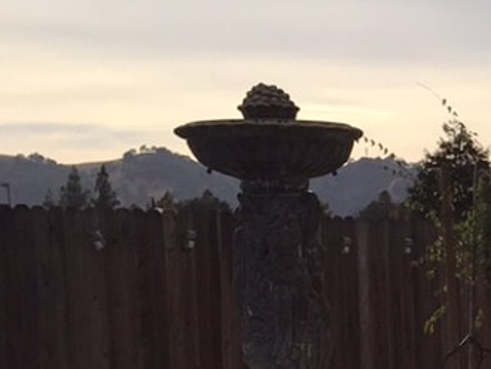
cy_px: 478
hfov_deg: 15.0
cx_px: 840
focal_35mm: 117
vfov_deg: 12.3
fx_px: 1661
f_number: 2.2
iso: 32
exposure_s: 1/2639
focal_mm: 4.15
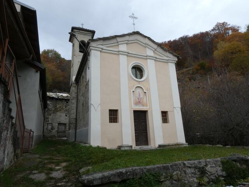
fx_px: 173
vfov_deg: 56.8
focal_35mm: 24
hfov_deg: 71.6
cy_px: 94
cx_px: 124
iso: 80
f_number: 7.1
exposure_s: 1/100
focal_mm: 4.3
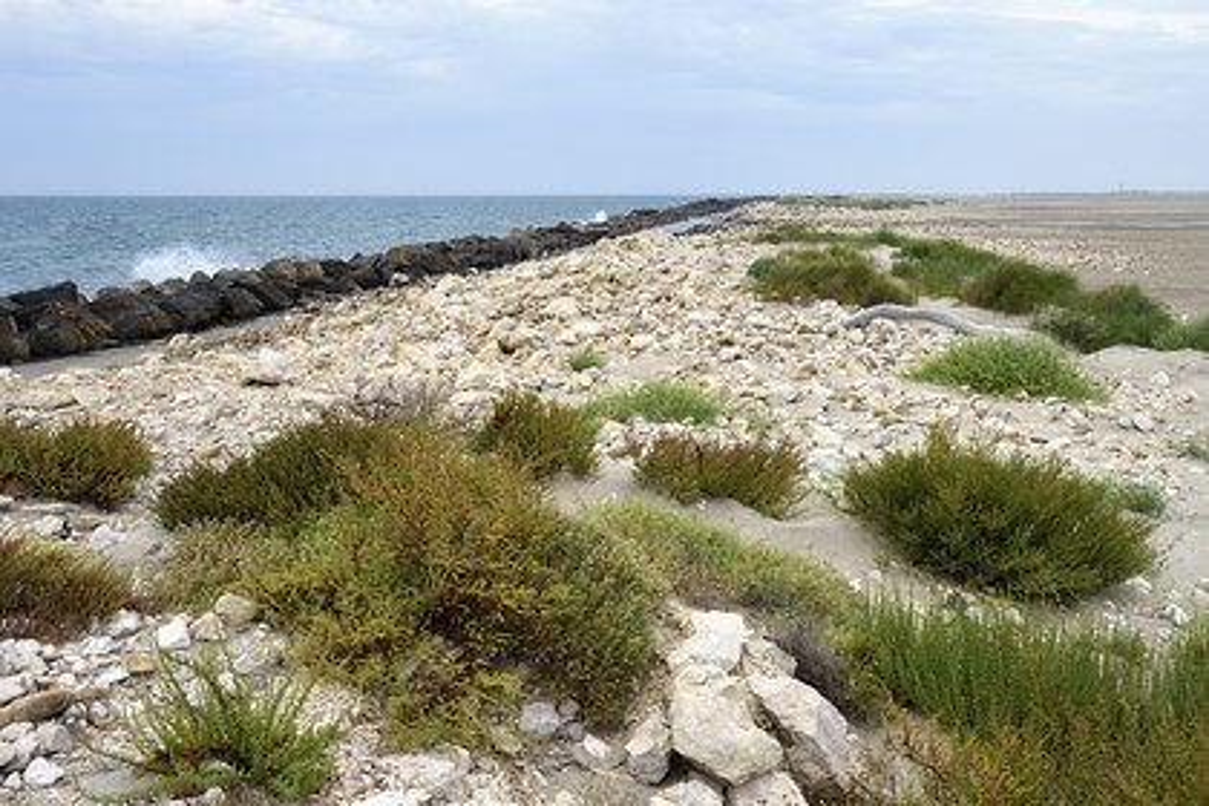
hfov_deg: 54.4
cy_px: 403
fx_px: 1175
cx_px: 604
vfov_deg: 37.9
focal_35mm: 35
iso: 400
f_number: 18
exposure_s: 1/250
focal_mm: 35
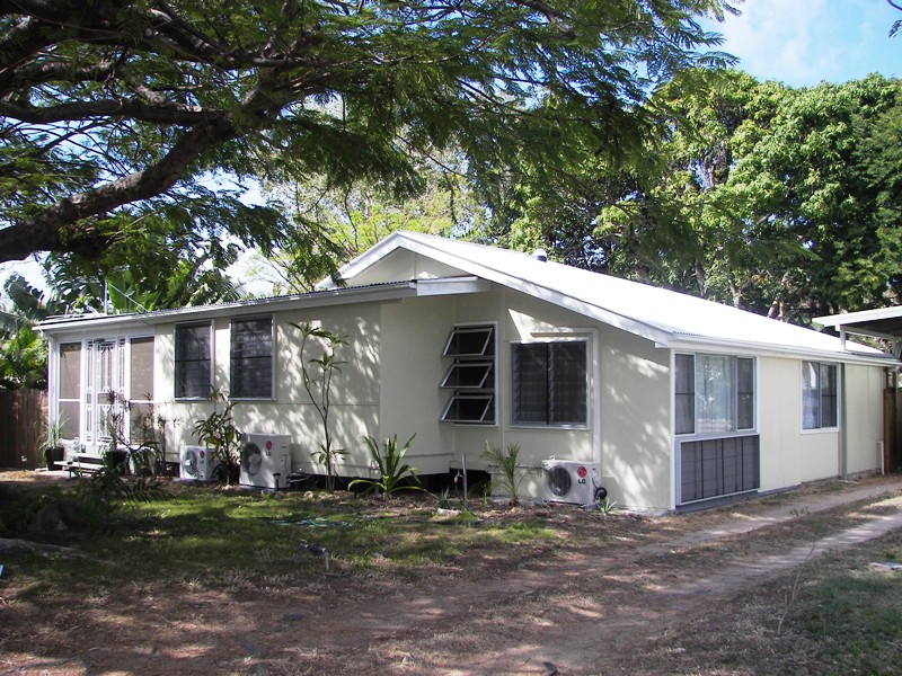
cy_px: 338
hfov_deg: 51.4
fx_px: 938
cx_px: 451
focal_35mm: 36
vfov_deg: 39.7
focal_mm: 6
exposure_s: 1/800
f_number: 2.8
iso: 64
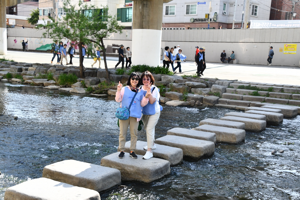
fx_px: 400
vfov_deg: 28.1
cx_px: 150
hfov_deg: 41.1
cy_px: 100
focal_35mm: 48
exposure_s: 1/320
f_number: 11
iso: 800
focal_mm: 32
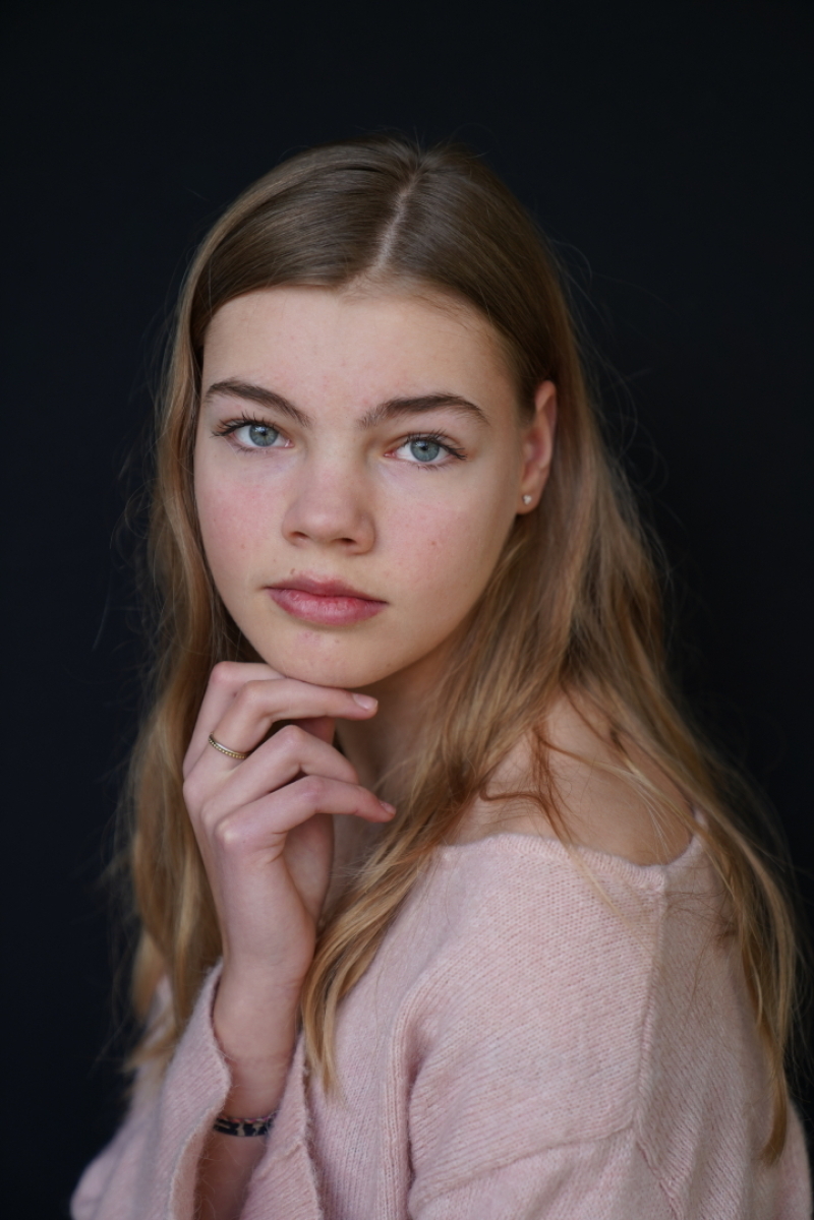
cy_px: 610
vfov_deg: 28.8
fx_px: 2374
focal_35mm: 70
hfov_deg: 19.5
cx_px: 407
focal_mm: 70
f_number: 2.8
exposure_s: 1/320
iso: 250
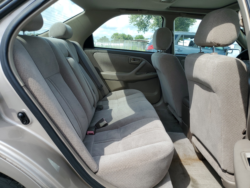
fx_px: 188
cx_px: 125
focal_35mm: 26
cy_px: 94
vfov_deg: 53.1
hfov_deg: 67.3
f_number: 1.5
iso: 50
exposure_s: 1/1111
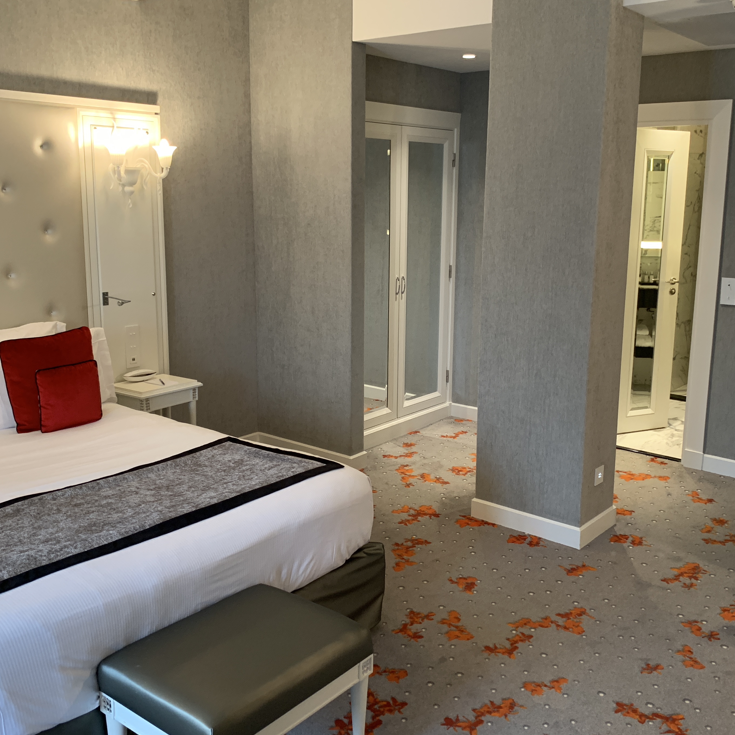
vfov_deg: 48.4
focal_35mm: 34
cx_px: 380
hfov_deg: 48.4
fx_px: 817
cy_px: 348
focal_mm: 4.25
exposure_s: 1/50
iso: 160
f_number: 1.8
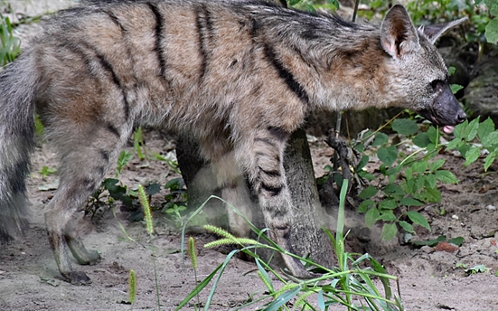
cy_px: 88
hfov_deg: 5.3
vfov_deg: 3.3
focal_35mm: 398
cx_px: 345
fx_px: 5400
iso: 1100
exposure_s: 1/125
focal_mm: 140
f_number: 5.6
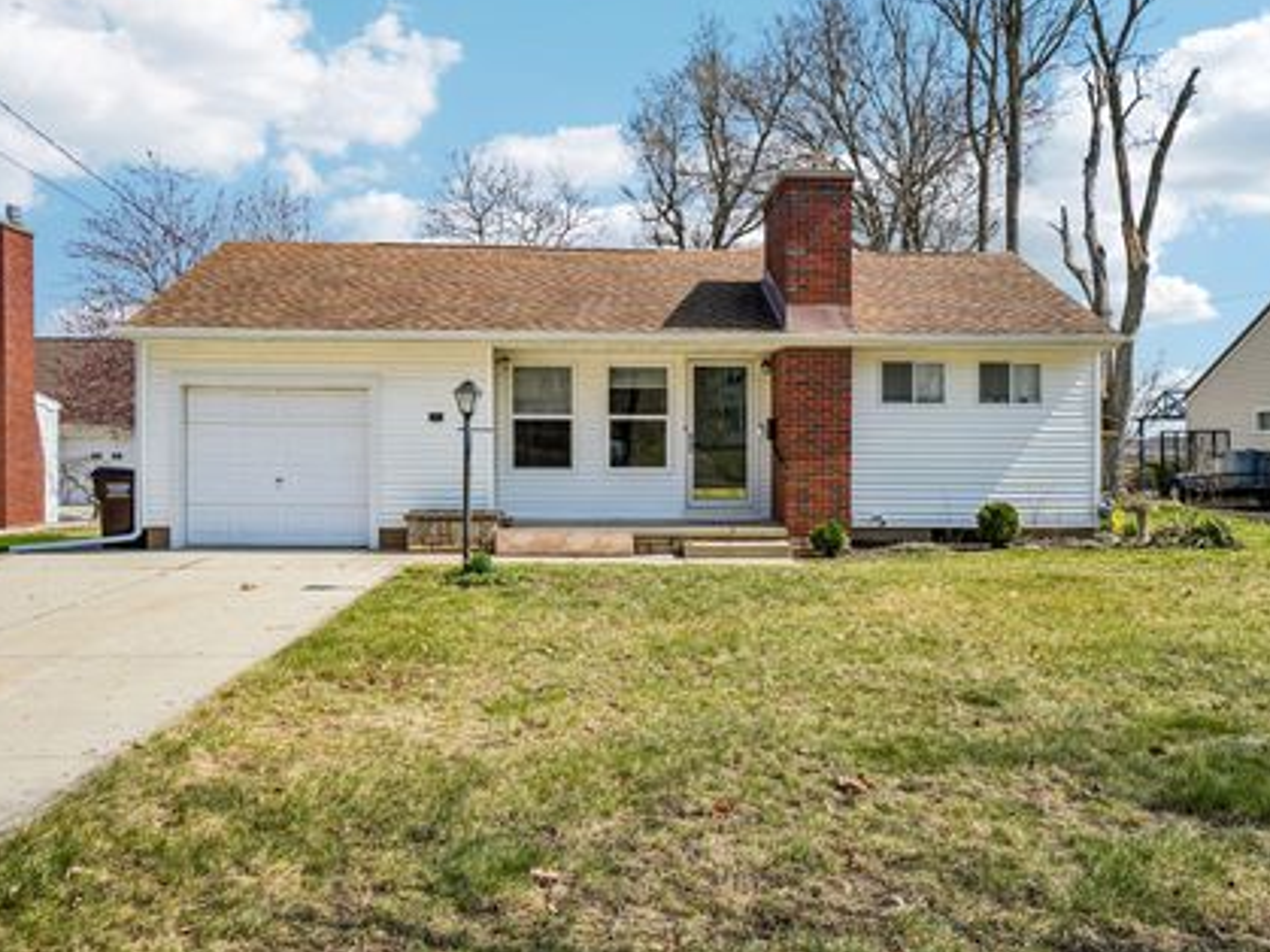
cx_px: 646
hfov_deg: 58.4
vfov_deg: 45.4
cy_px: 456
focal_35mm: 31
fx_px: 1137
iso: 100
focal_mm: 18
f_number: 8
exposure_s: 1/350
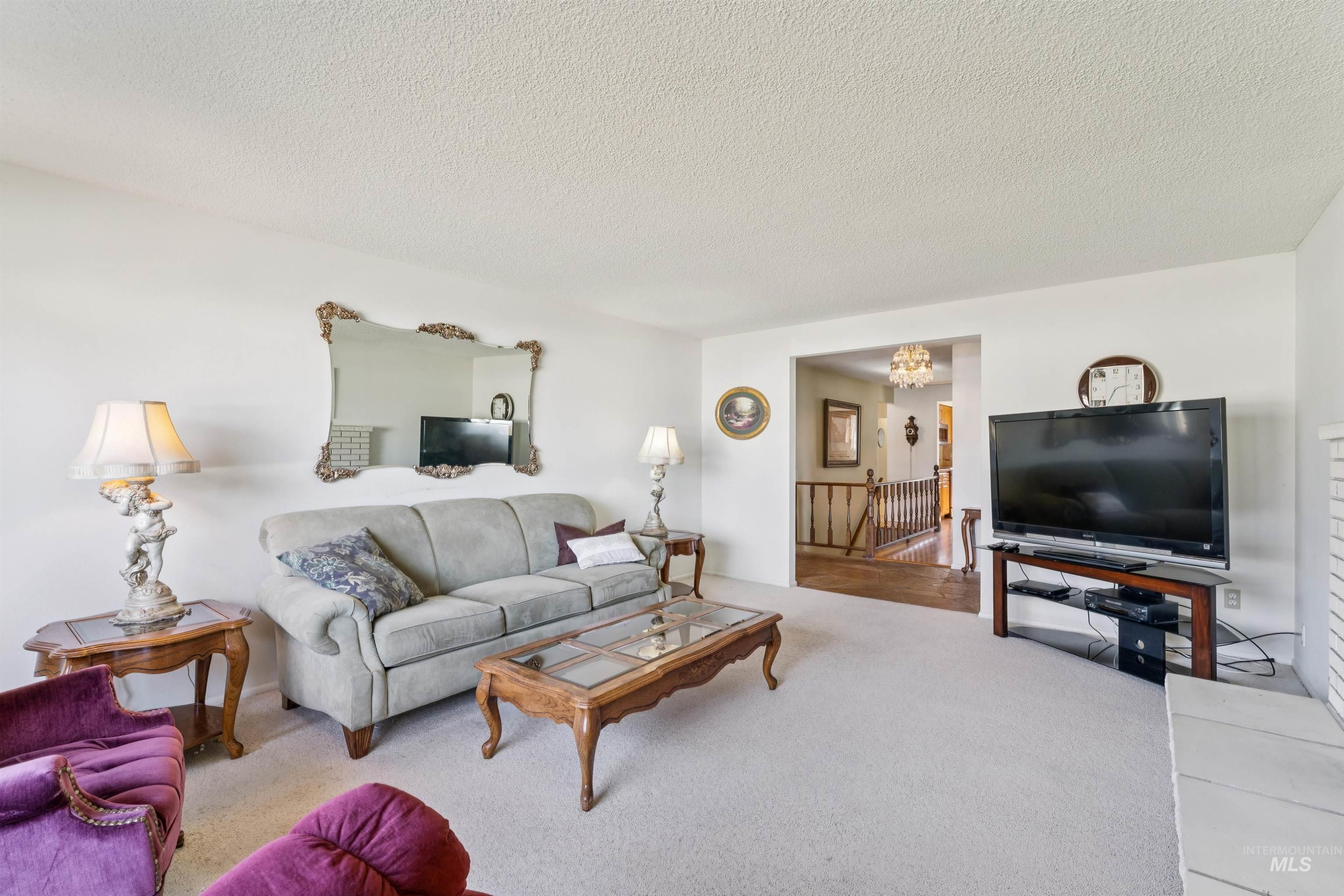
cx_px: 672
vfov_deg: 74.1
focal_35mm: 16
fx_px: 594
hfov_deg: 97.1
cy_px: 448
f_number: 13
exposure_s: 1/8
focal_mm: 15.9
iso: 400
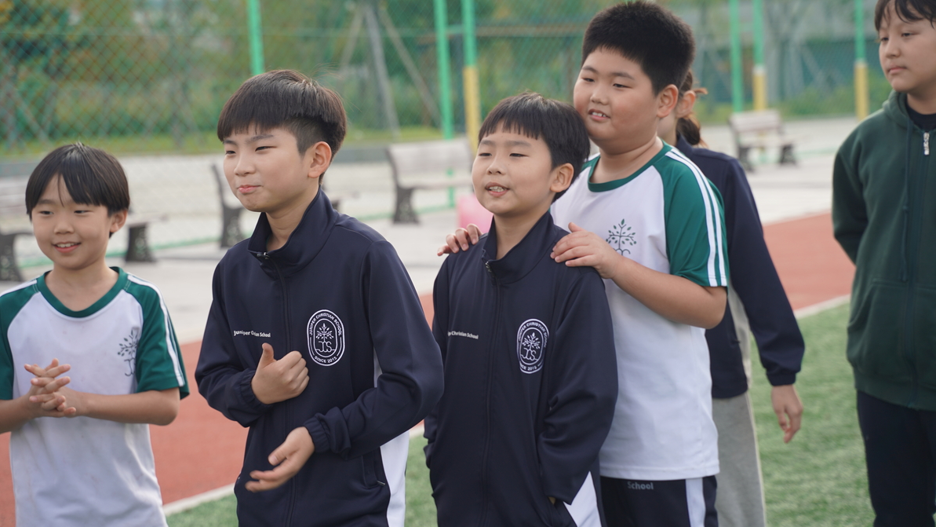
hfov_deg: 26.9
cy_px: 222
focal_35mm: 79
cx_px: 470
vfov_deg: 15.3
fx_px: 1961
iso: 100
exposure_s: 1/320
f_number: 4.5
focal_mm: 75
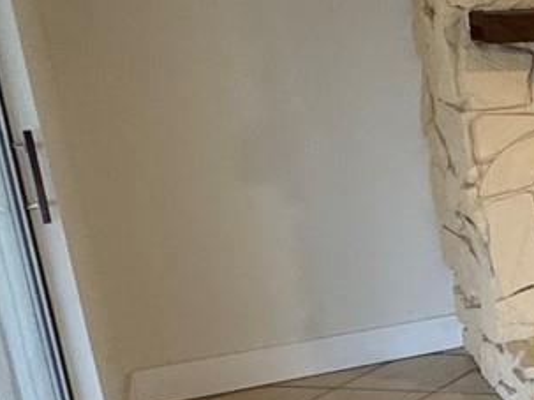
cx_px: 1066
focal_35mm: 74
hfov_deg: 18.1
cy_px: 238
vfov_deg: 19.9
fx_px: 1141
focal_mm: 2.22
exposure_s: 1/120
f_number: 2.2
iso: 200
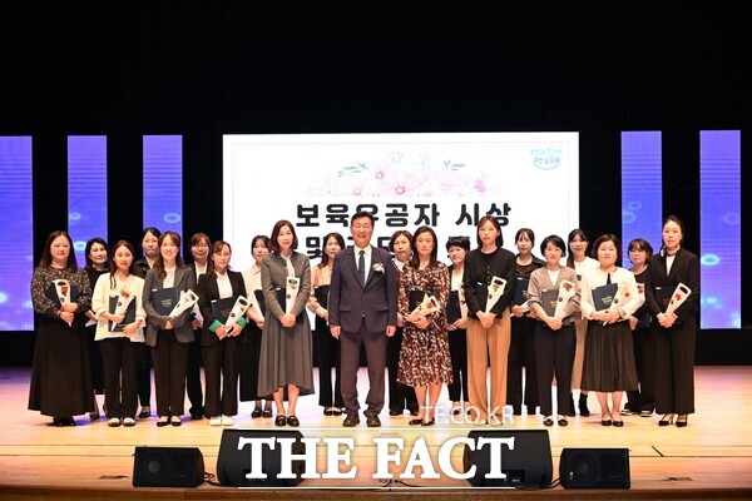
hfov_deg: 33.4
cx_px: 376
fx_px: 1253
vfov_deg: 22.6
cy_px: 250
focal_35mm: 60
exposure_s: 1/125
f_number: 6
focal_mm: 60
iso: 1250
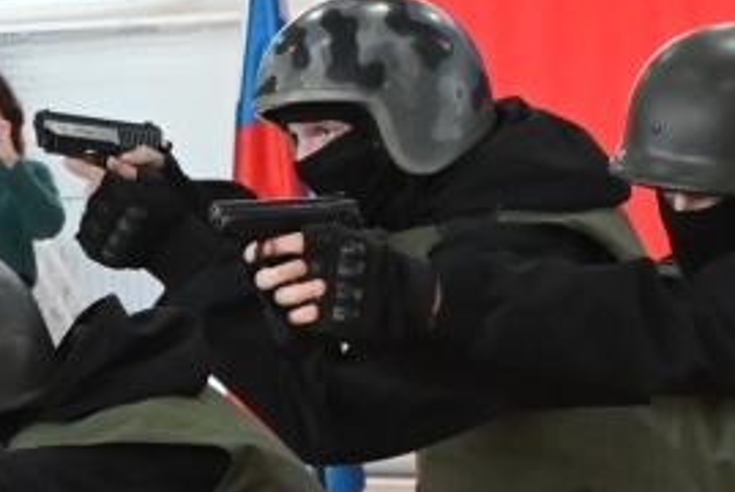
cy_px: 682
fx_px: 5825
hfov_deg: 7.2
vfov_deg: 4.8
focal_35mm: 285
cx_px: 454
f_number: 9
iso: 6400
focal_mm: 50
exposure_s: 1/320
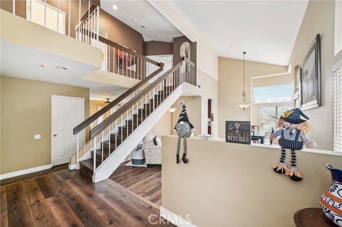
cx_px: 171
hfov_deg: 108.4
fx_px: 123
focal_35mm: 13
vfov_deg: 85.4
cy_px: 114
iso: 400
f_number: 8
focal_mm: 13
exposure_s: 1/10
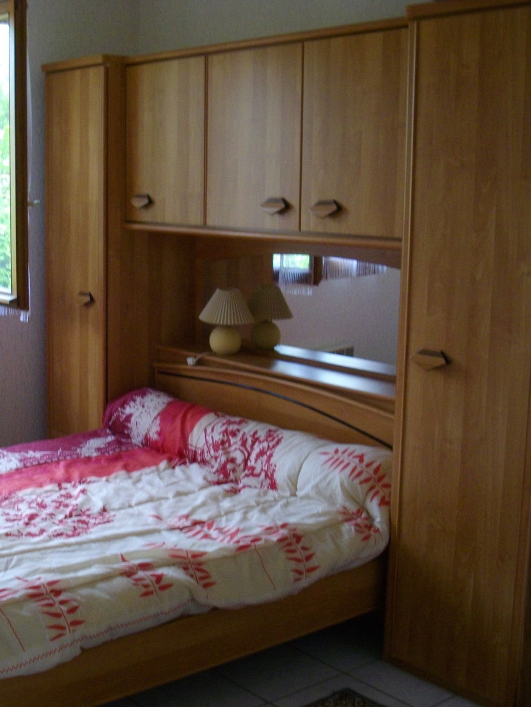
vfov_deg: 38.2
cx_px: 194
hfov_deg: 29.0
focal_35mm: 50
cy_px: 354
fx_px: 1023
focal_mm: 6.2
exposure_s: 1/80
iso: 200
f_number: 2.8
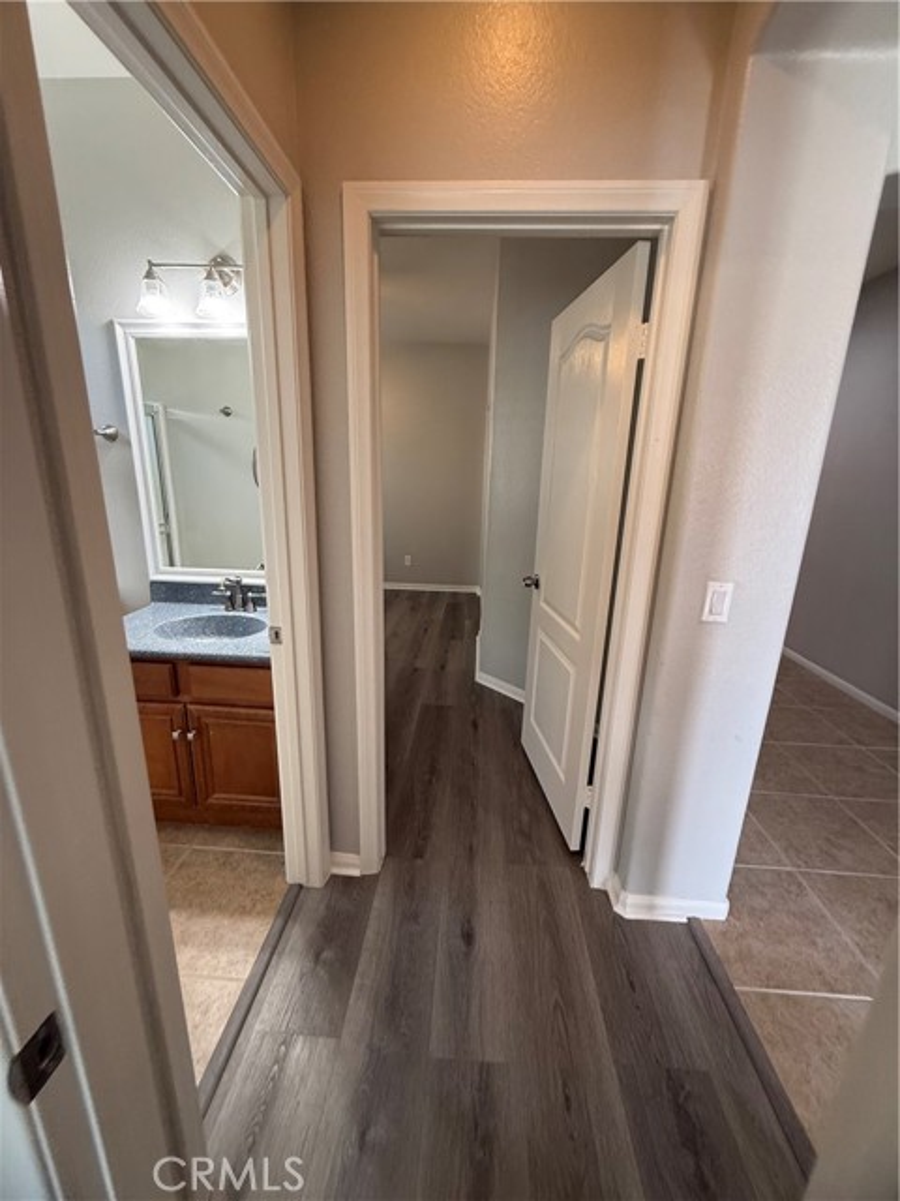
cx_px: 450
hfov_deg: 85.7
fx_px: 485
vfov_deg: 102.1
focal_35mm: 14
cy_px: 600
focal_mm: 2.22
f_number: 2.2
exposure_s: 1/60
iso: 200
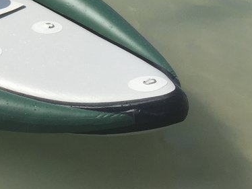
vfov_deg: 15.2
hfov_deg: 19.6
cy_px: -54
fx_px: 677
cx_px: -61
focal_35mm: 93
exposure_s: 1/3597
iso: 32
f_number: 2.2
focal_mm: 4.15
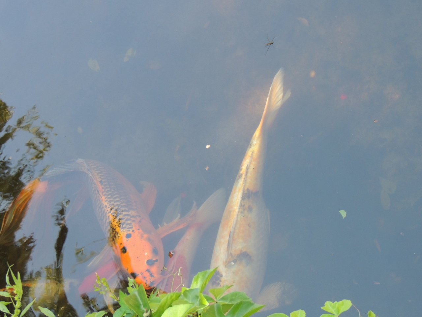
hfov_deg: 18.7
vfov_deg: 14.1
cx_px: 211
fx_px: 1280
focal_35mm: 105
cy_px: 158
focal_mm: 18.7
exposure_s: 1/80
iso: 400
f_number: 4.2
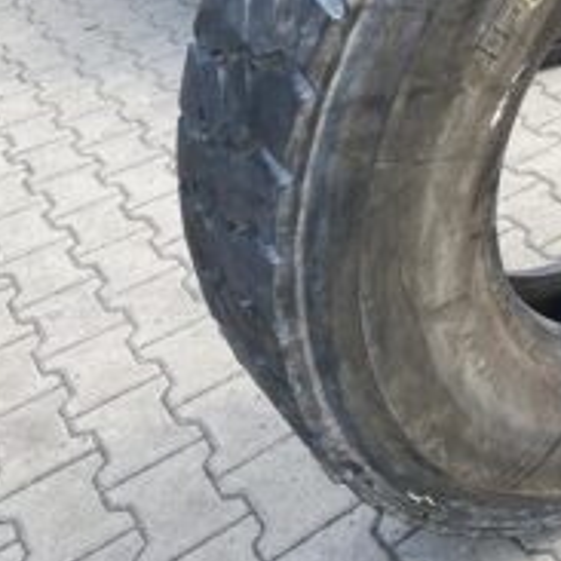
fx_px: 990
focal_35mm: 54
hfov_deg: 29.1
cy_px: 75
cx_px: 592
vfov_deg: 30.5
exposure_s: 1/350
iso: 32
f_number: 1.8
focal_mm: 4.25
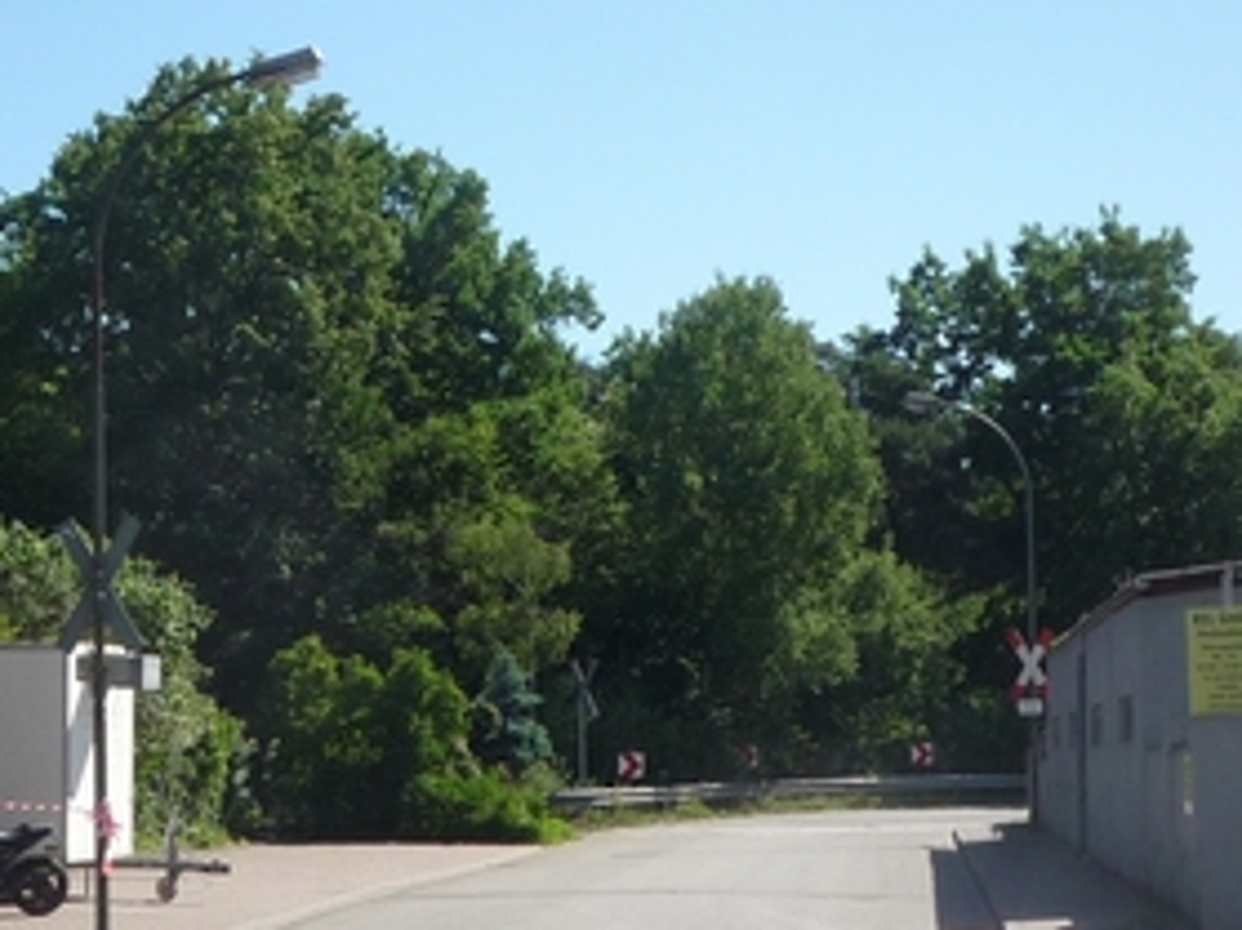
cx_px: 623
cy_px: 596
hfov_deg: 35.0
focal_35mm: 55
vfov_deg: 26.4
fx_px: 1973
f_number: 5
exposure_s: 1/400
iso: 100
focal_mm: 5.2
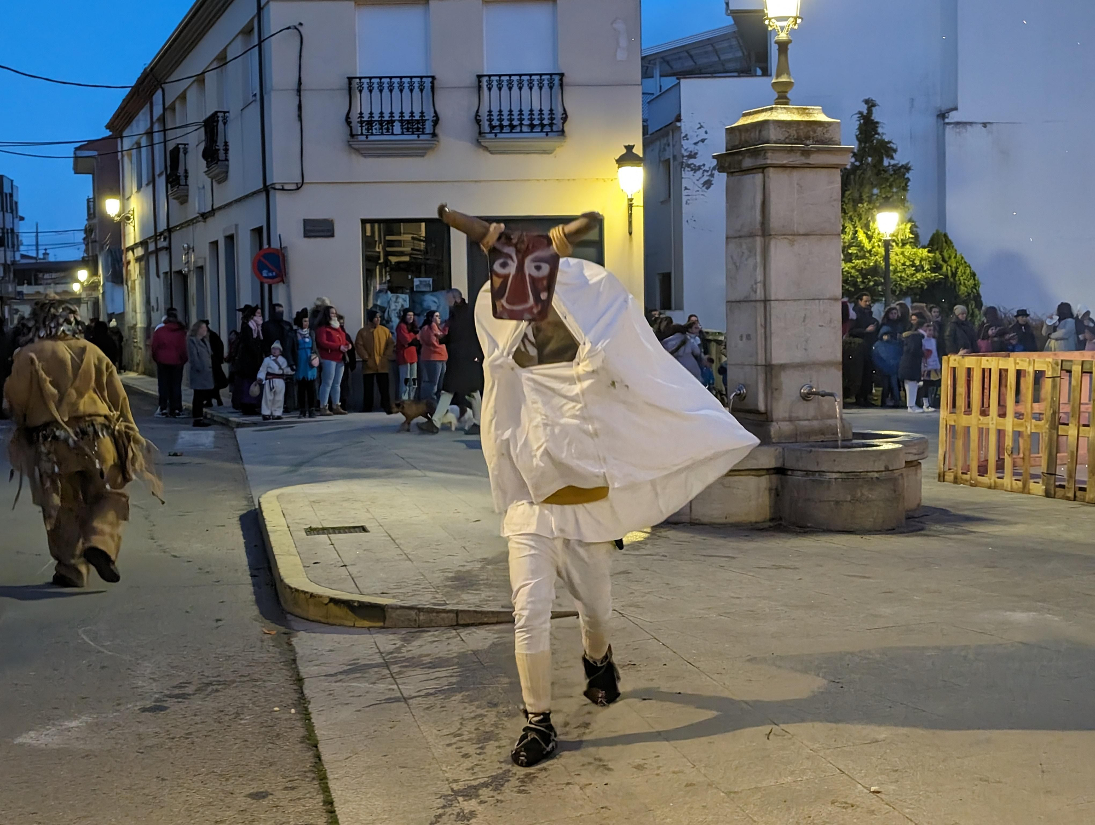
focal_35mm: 49
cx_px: 548
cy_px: 412
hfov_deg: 38.9
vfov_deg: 29.7
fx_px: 1552
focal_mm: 6.9
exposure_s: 1/100
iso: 1247
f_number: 1.68
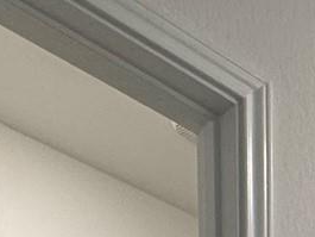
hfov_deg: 16.2
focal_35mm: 108
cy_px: 848
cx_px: 508
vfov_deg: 8.9
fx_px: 983
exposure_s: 1/120
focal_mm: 2.22
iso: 160
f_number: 2.2
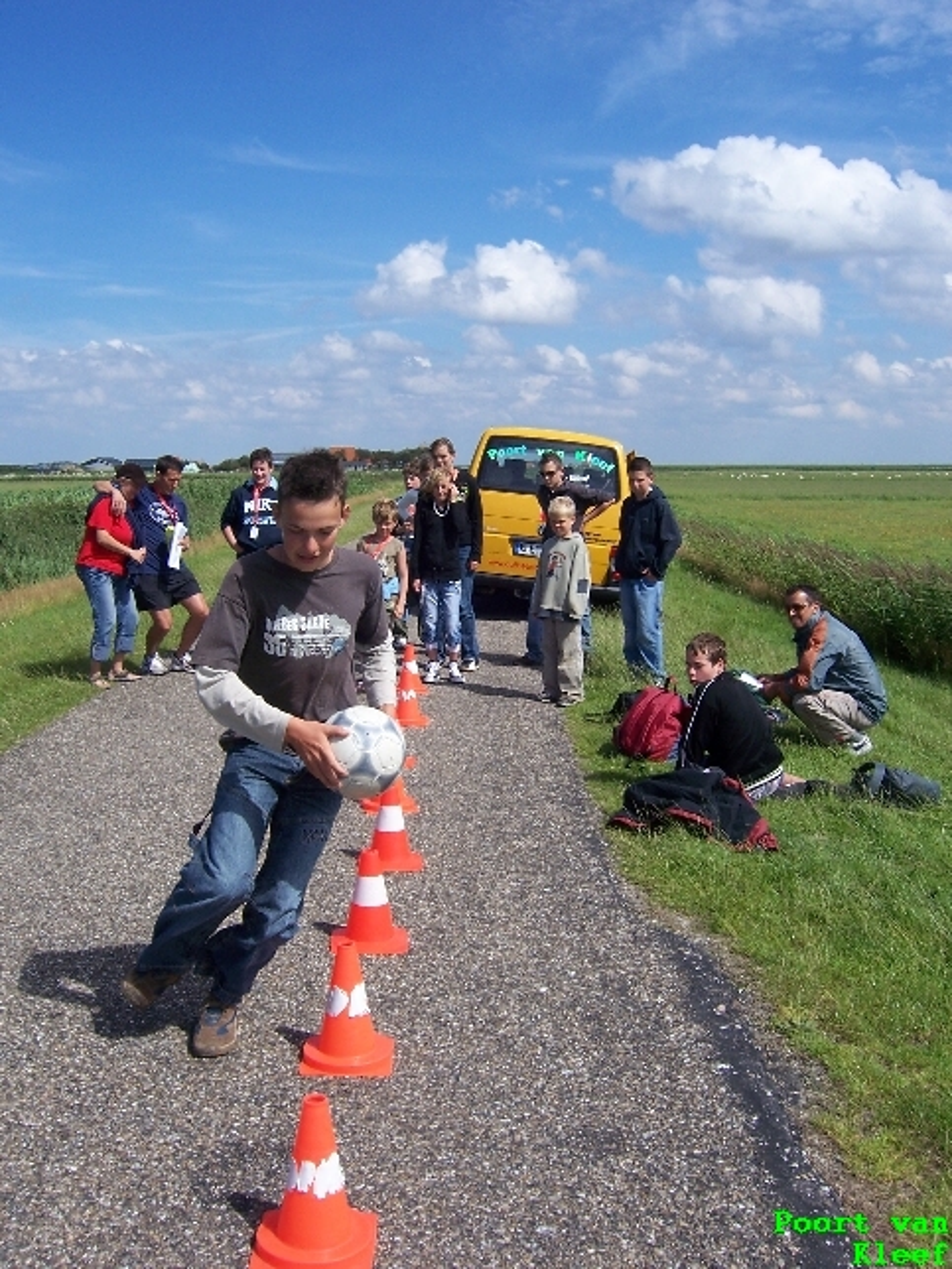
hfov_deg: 39.7
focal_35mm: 36
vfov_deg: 51.4
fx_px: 1320
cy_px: 634
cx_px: 476
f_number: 4.5
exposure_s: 1/800
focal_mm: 6.2
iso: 80
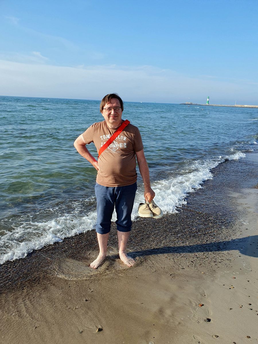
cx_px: 129
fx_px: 258
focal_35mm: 26
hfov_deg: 53.1
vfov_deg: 67.3
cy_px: 172
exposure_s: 1/1064
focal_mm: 4.3
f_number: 2.4
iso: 50
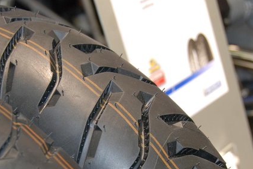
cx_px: 82
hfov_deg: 24.9
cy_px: 116
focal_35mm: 81
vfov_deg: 16.8
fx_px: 569
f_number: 4.5
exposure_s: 1/60
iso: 400
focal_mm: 38
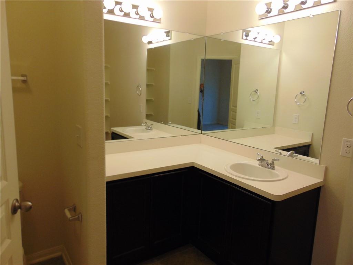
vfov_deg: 54.9
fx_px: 255
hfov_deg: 69.4
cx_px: 176
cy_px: 132
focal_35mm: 25
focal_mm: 4.5
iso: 100
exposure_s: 1/30
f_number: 3
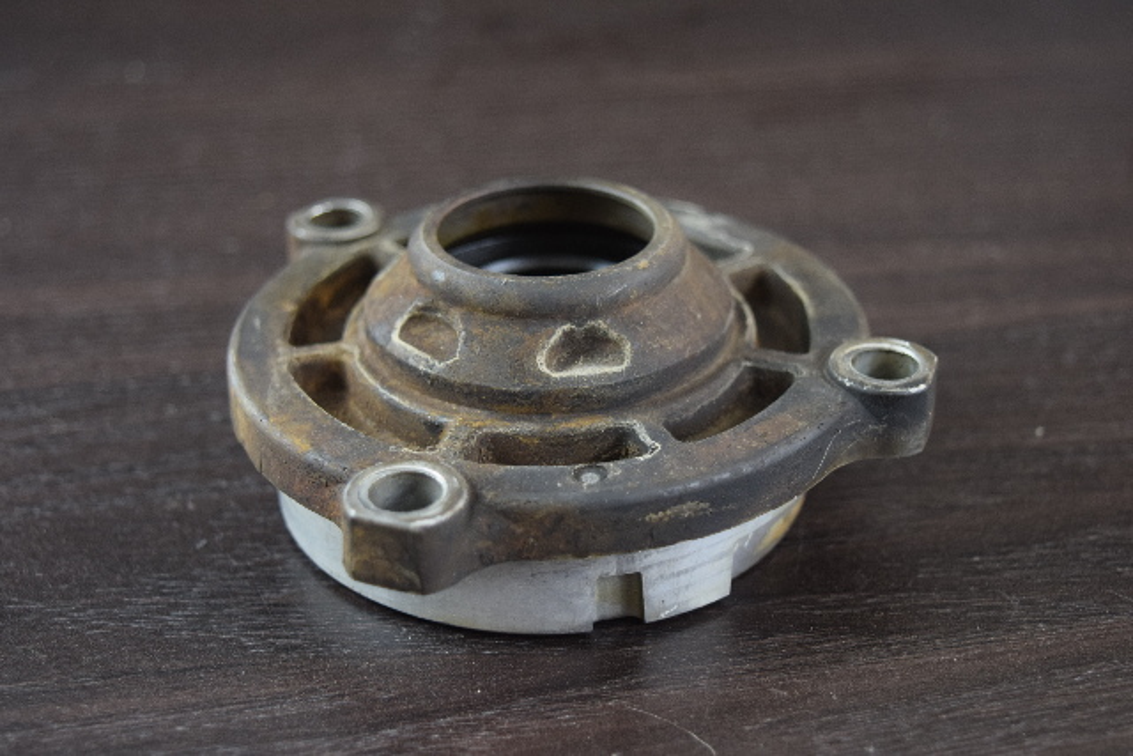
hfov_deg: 35.0
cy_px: 378
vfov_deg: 23.8
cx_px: 566
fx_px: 1794
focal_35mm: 57
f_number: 4.8
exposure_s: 1/125
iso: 1000
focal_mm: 38
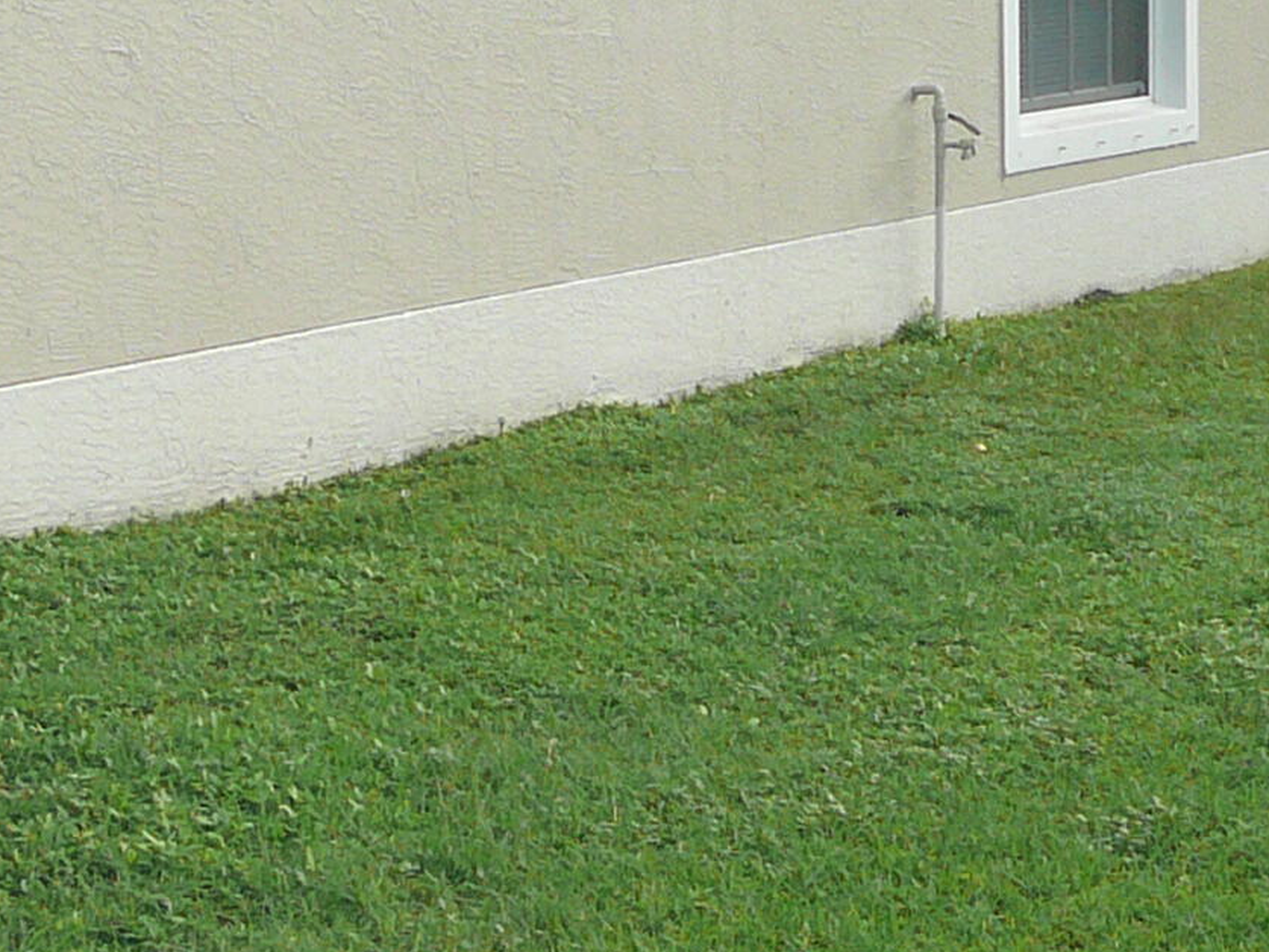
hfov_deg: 18.3
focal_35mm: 107
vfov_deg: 13.7
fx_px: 3923
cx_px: 787
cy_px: 49
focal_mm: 5.2
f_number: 2.8
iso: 80
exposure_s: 1/500
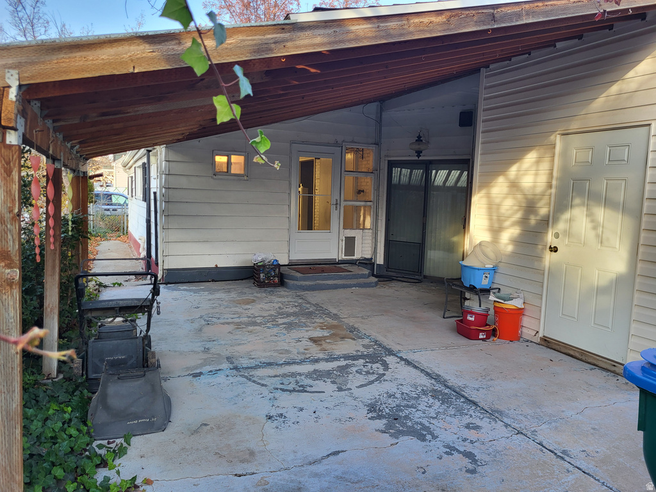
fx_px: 493
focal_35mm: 26
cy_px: 246
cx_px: 328
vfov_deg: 53.1
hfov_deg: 67.3
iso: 64
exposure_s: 1/120
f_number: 1.8
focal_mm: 5.4
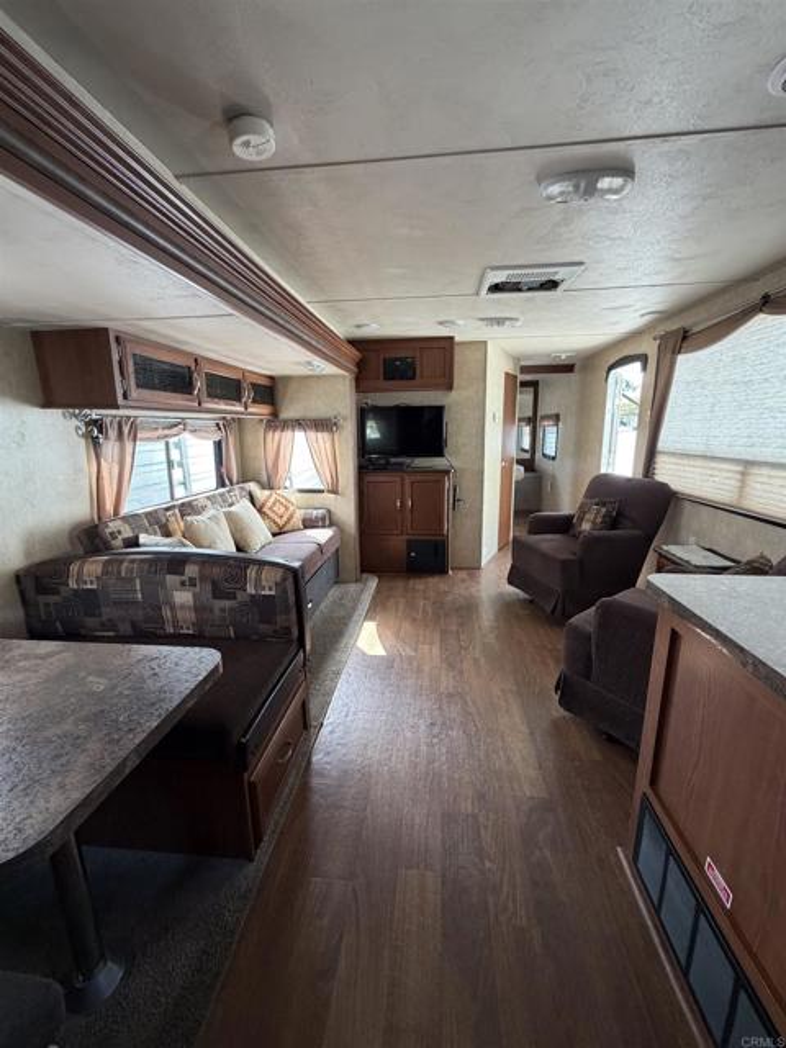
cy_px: 524
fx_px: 424
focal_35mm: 14
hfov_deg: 85.7
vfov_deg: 102.1
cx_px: 393
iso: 250
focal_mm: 2.22
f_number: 2.2
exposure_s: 1/121
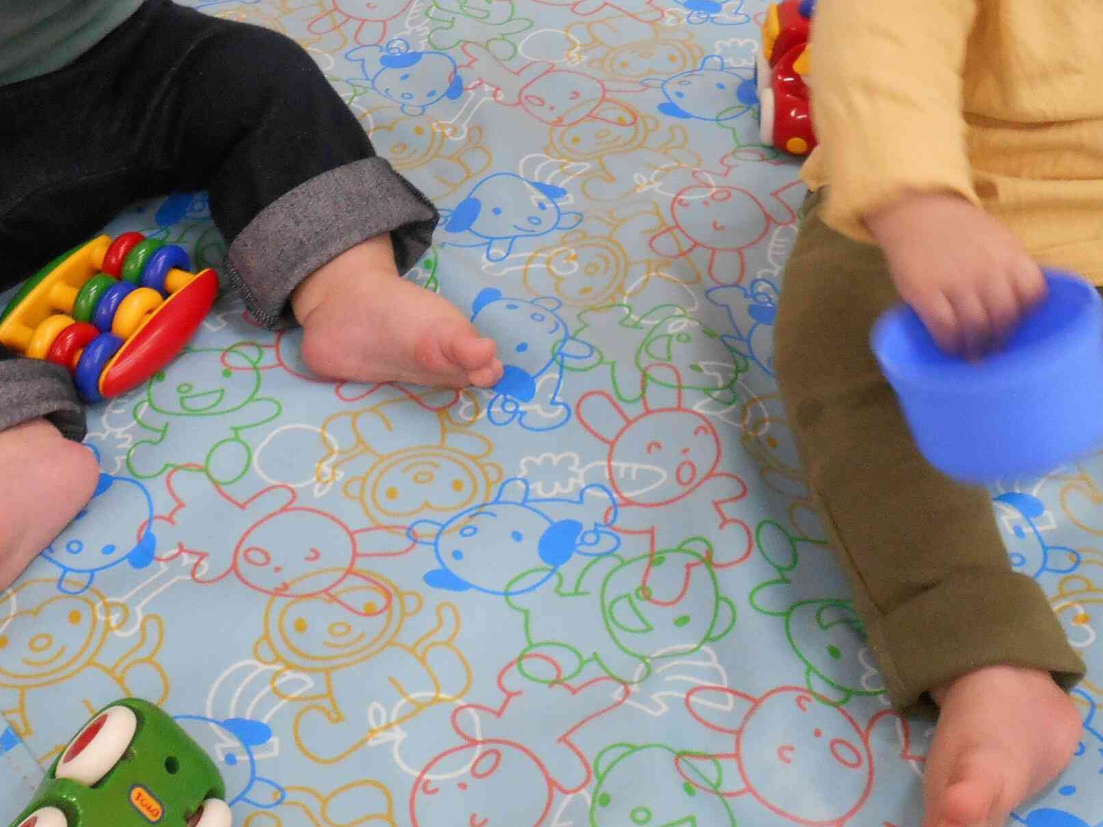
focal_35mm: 53
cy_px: 14
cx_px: 487
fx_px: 1689
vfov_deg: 26.2
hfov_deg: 36.1
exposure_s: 1/30
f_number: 3.4
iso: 220
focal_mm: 4.7
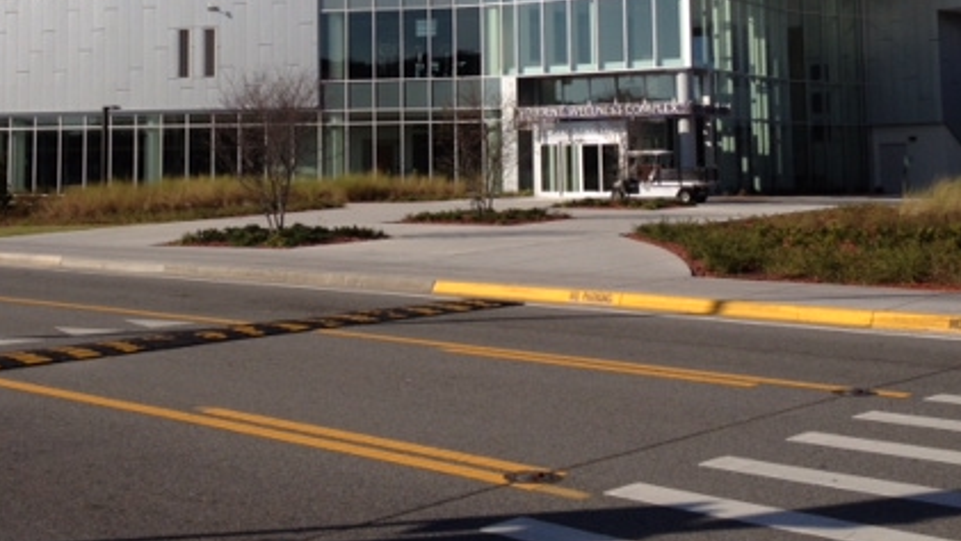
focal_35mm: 58
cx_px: 381
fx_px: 1478
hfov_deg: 35.9
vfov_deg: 20.3
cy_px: 46
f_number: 2.4
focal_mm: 4.28
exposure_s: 1/2907
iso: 50
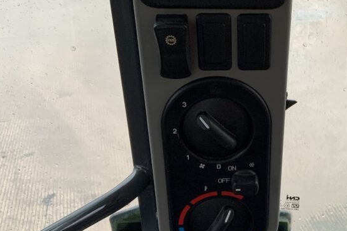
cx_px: 275
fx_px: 540
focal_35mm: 56
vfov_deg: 24.1
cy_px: 158
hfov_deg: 34.6
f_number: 1.8
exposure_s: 1/117
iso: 64
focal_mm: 3
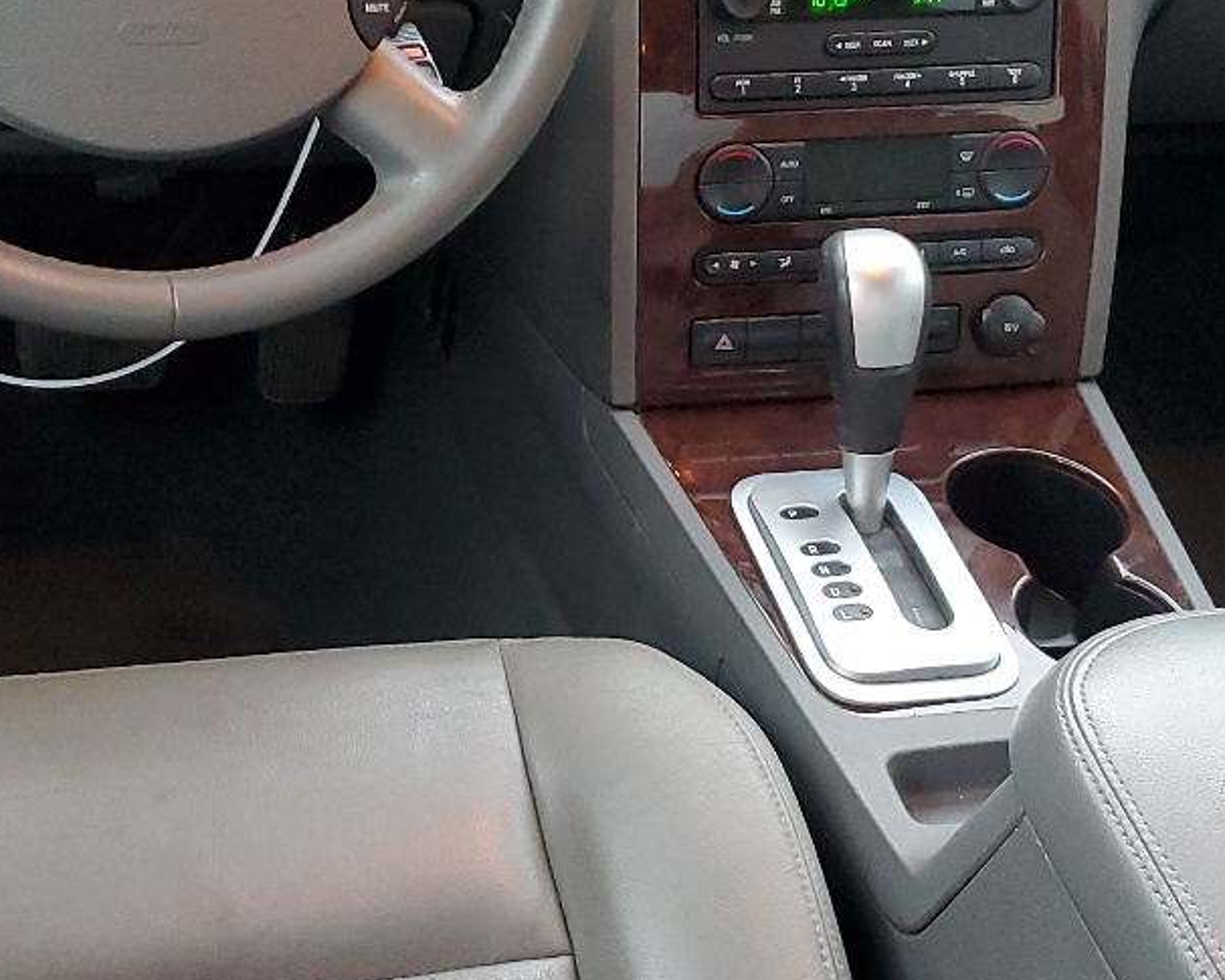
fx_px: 2429
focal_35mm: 67
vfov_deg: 22.8
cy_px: 523
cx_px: 439
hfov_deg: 28.2
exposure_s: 1/60.2
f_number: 1.5
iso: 255
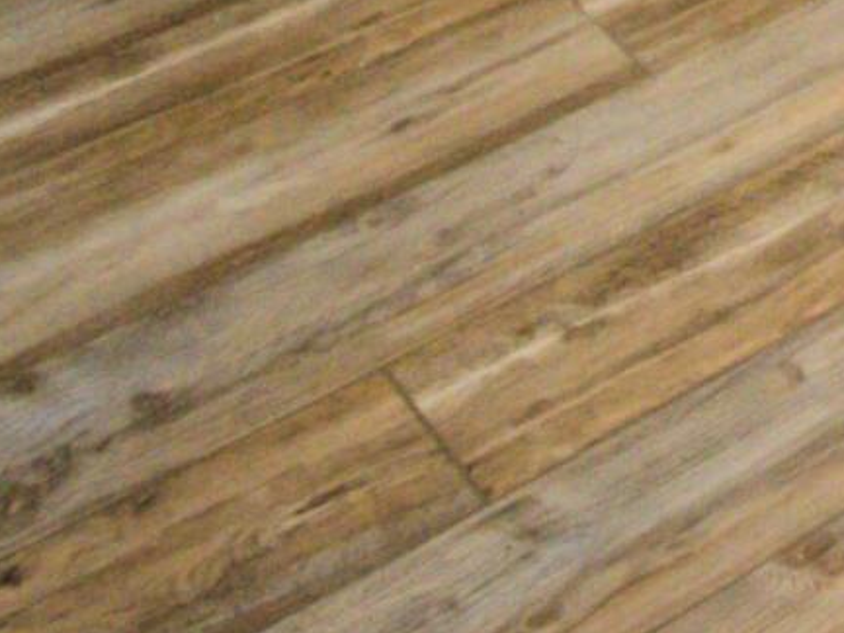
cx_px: 1883
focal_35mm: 100
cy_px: -1111
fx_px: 2438
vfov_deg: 11.1
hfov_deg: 14.6
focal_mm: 10
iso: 400
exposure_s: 1/60
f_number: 6.3
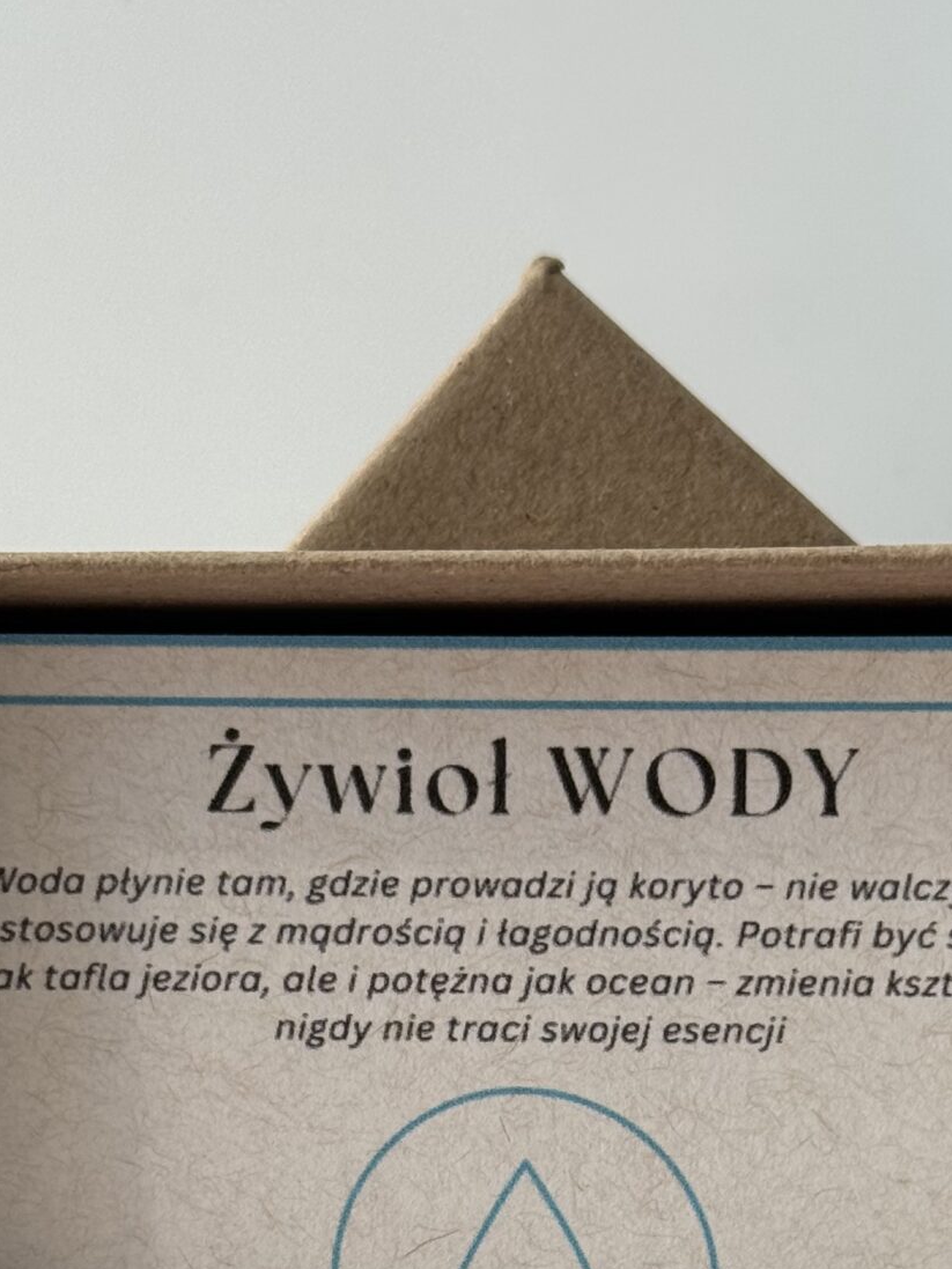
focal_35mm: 112
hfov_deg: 13.2
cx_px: 532
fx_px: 4106
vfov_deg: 17.1
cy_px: 1311
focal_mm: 6.76
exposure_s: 1/128
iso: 64
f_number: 1.78
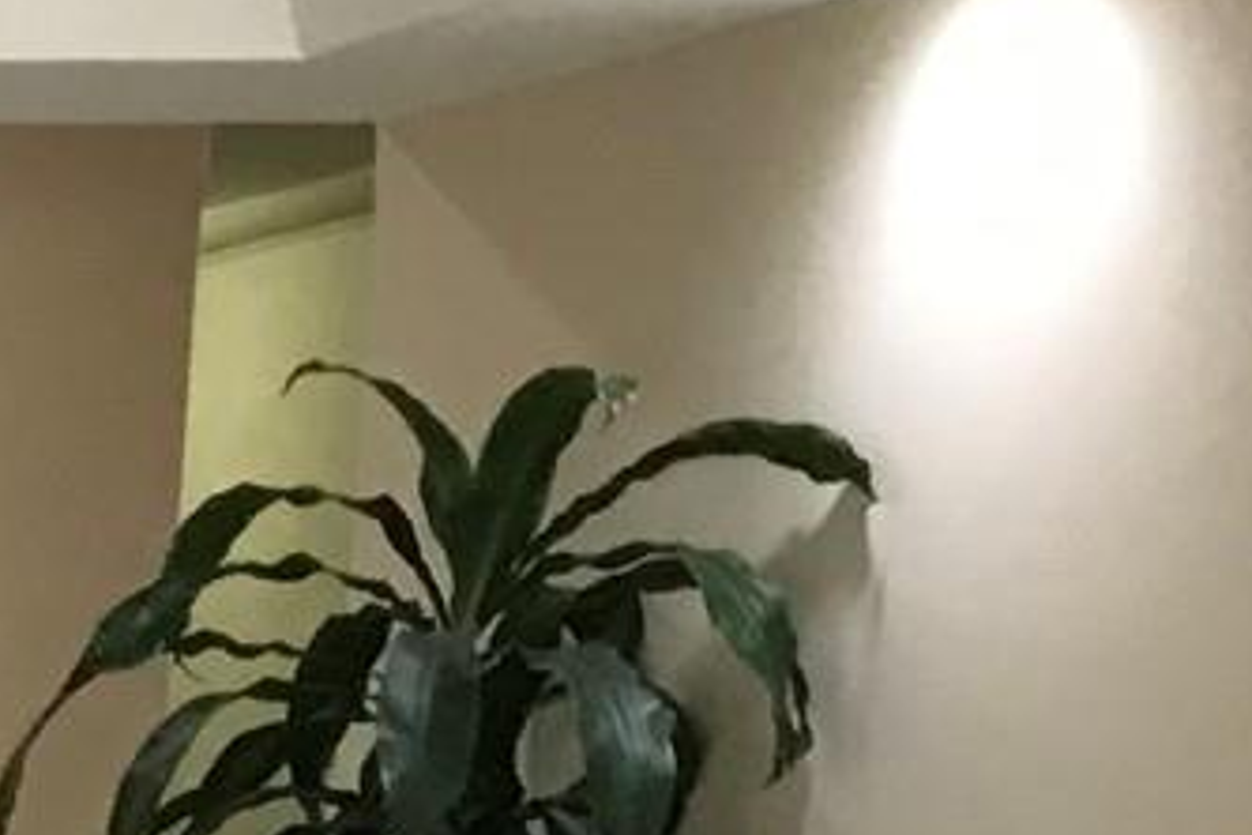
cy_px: 2024
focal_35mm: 179
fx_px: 6225
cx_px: -2451
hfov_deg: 9.3
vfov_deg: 7.2
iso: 40
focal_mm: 3.99
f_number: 1.8
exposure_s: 1/20
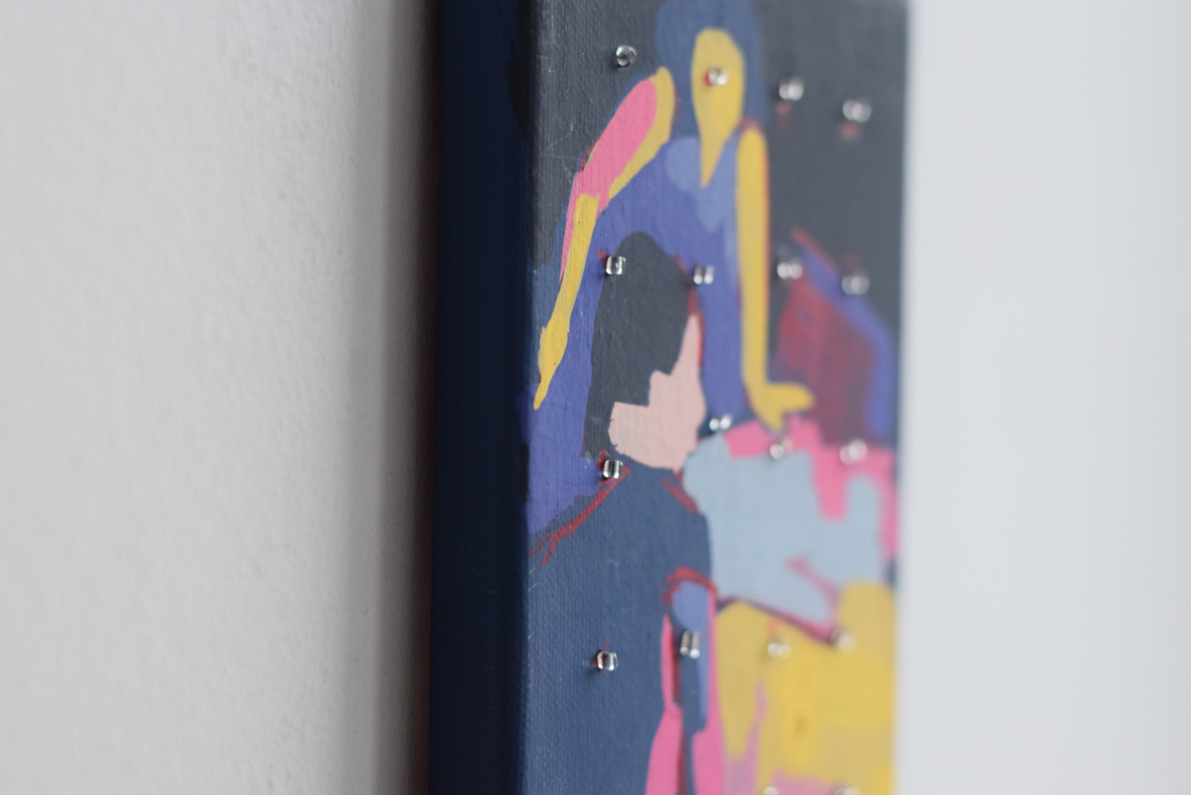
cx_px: 596
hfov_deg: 27.0
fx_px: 2482
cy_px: 398
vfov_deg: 18.2
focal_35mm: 75
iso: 800
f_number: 3.5
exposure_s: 1/60
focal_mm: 50
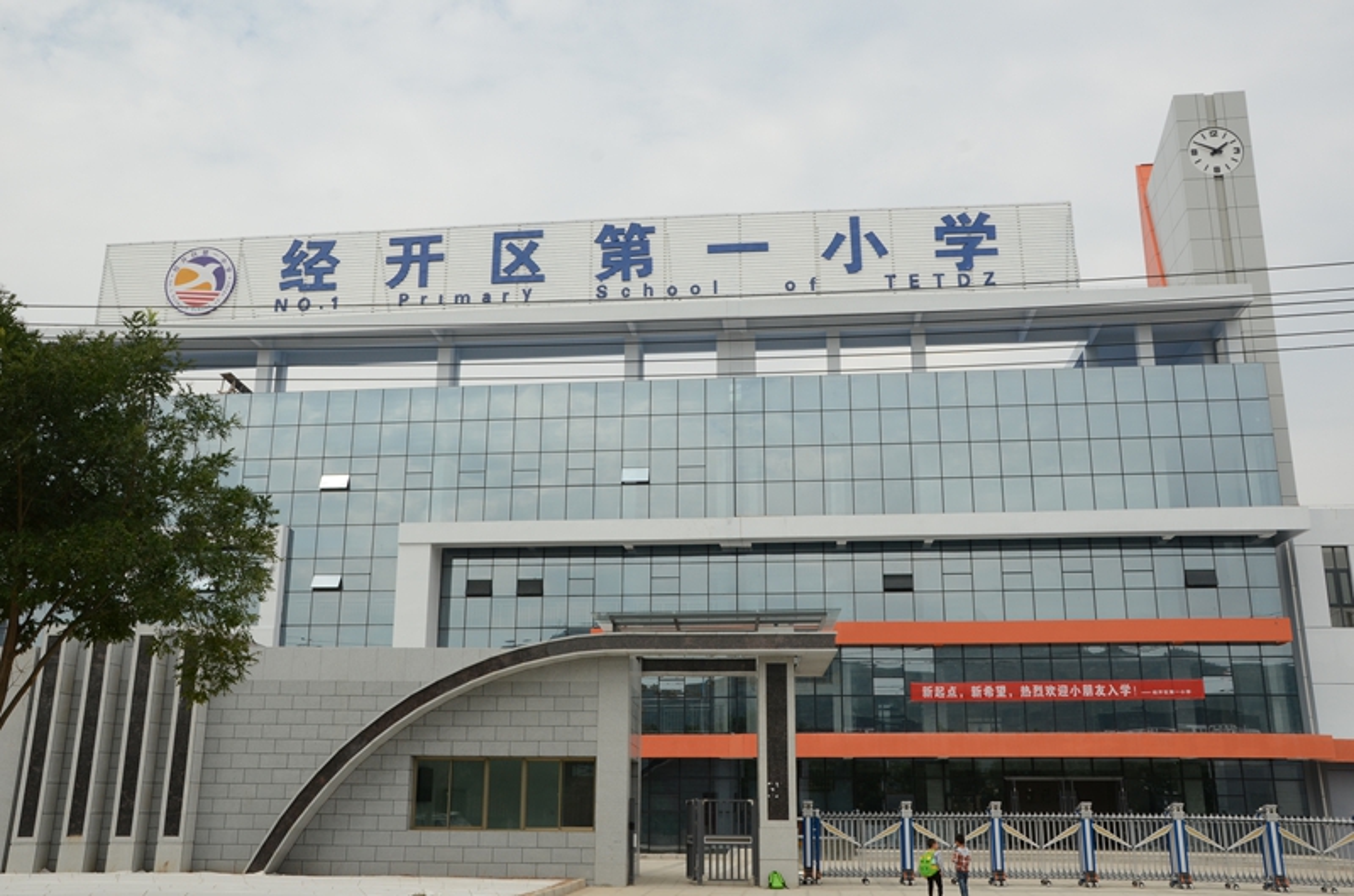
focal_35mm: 33
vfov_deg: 39.8
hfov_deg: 57.3
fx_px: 1239
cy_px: 448
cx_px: 677
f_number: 10
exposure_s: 1/400
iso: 320
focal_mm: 22
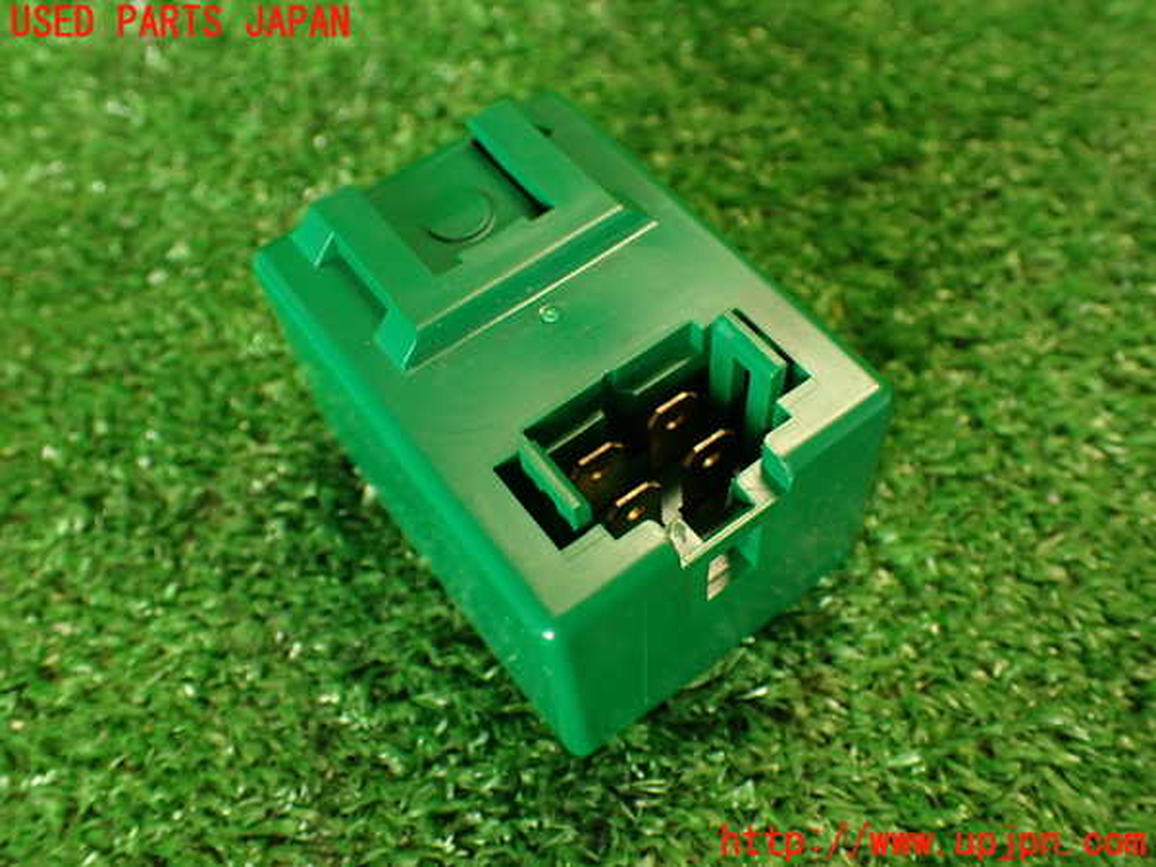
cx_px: 578
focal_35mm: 32
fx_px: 1069
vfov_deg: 44.2
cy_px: 434
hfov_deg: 56.8
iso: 320
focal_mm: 5.79
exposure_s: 1/30
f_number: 2.4
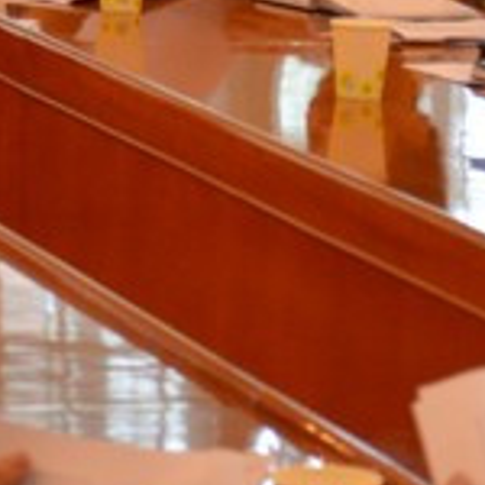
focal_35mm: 305
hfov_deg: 5.7
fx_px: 4833
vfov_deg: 5.7
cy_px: -126
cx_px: 398
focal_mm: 35
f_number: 4.5
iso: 800
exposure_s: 1/50
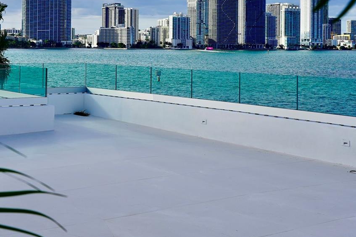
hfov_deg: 29.5
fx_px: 672
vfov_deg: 19.7
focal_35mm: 68
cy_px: 37
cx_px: 121
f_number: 10
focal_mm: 36
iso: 100
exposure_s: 1/200
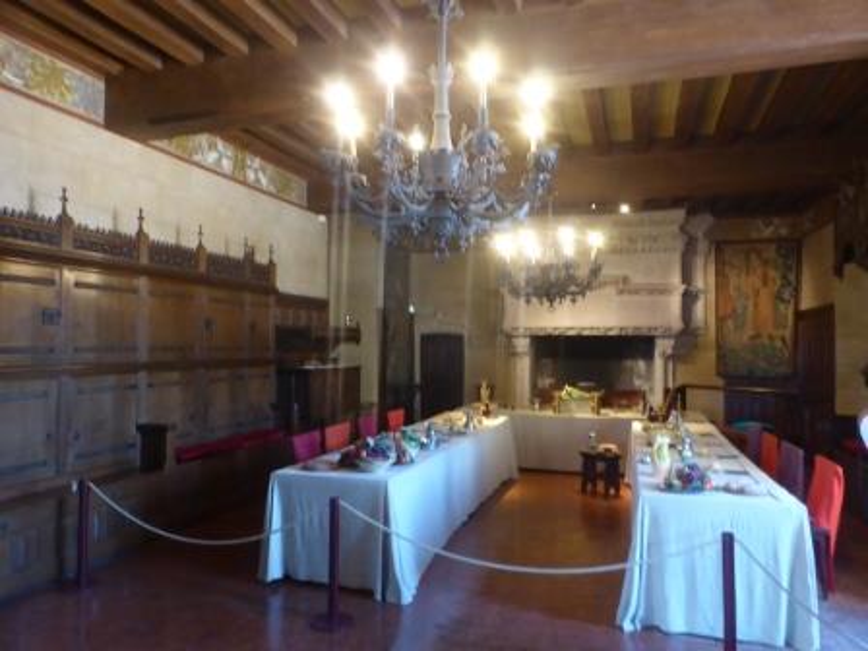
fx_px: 627
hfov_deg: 69.4
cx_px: 434
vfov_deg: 54.9
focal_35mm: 25
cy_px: 326
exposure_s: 1/8
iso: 400
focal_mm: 4.3
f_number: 3.3
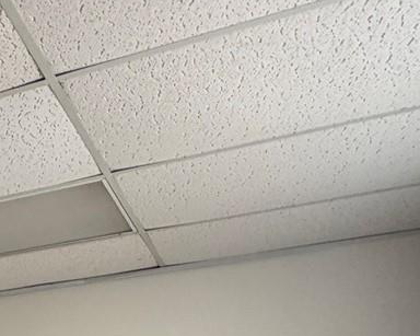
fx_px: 708
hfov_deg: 28.6
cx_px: -88
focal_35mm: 57
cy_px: 577
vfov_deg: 20.4
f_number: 2.2
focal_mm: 2.22
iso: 320
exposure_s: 1/86
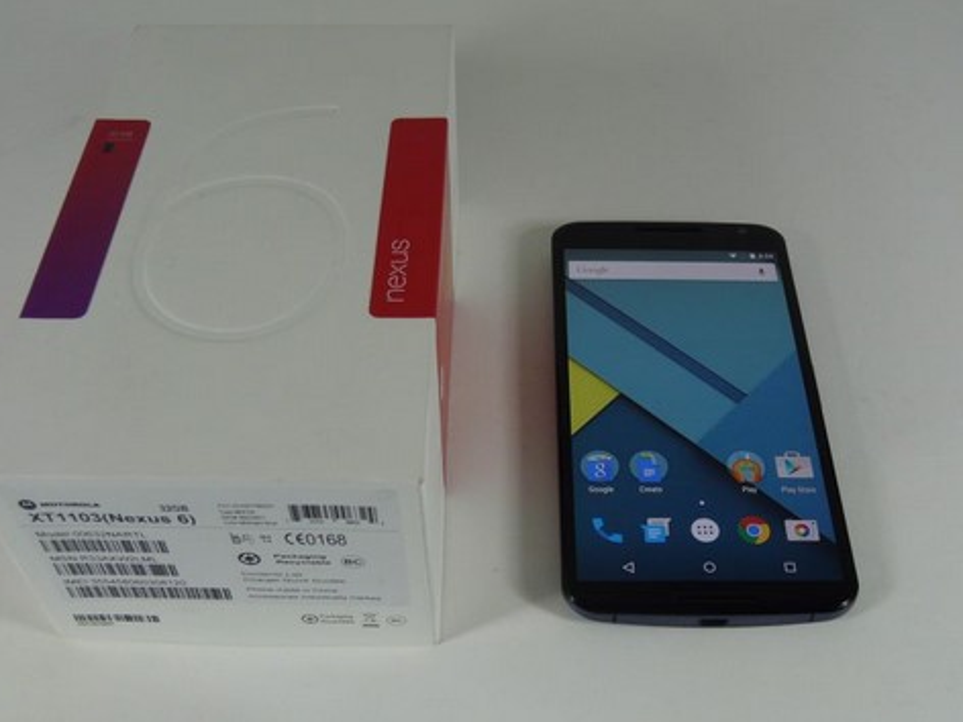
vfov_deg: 34.3
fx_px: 1168
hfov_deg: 44.8
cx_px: 522
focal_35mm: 42
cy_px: 416
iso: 100
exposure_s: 1/80
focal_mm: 5
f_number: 2.8
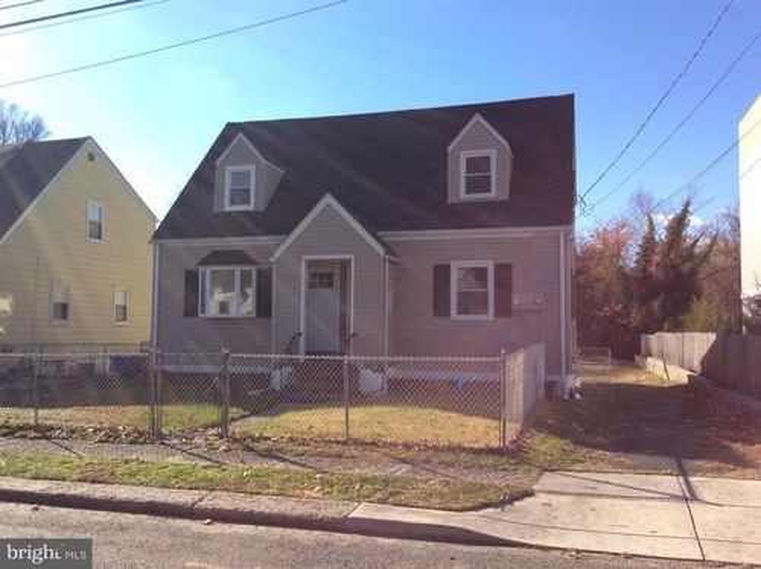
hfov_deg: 56.9
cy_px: 284
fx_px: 703
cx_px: 380
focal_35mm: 32
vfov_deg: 44.1
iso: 32
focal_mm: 3.3
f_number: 2.4
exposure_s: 1/1217
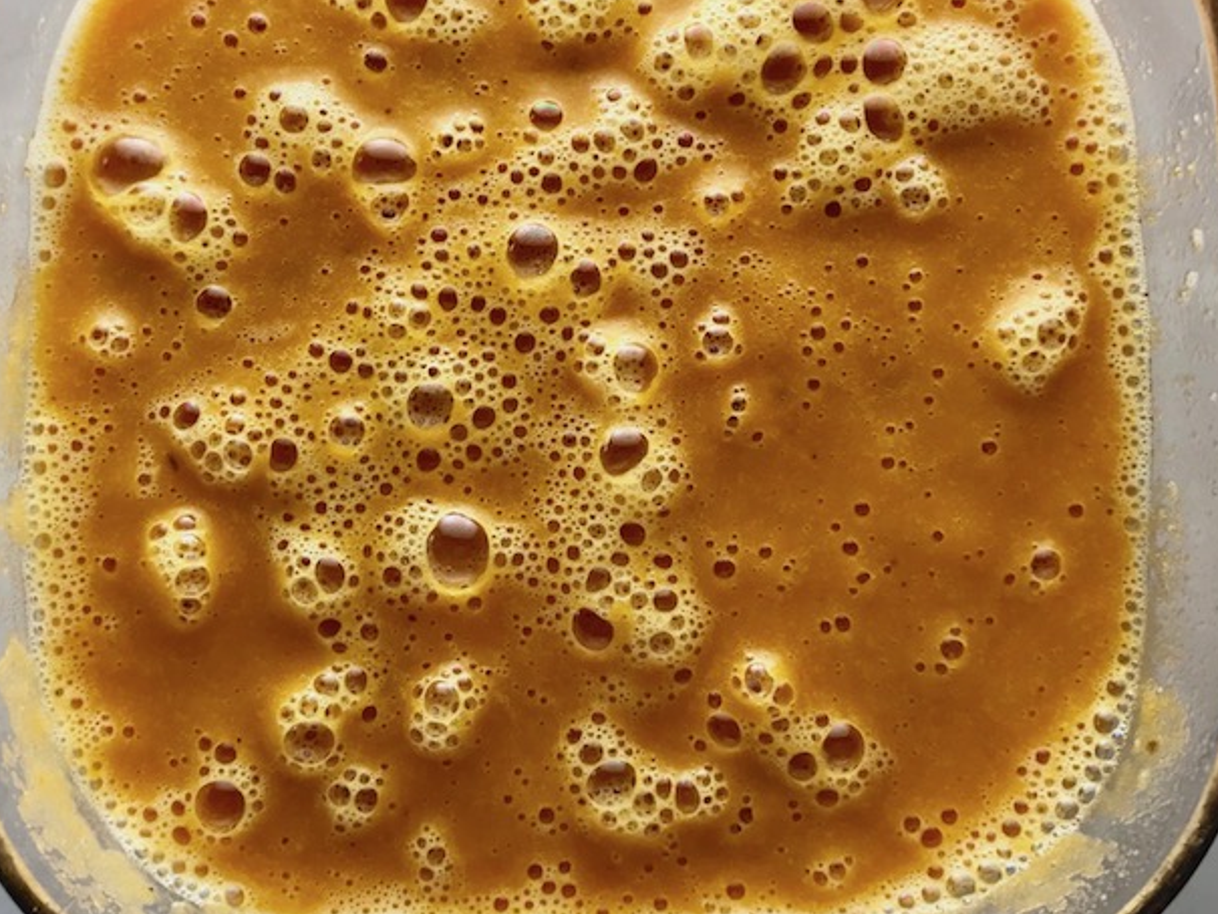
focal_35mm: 37
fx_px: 1302
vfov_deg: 38.5
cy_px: 362
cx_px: 556
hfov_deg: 50.1
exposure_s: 1/127
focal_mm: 3.99
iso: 20
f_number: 1.8
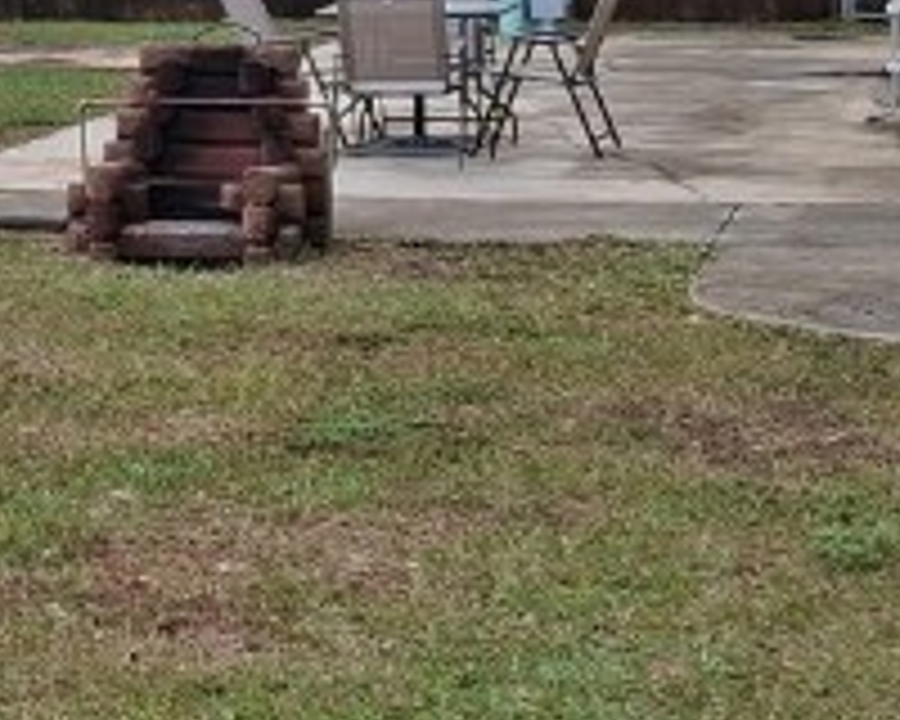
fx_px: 3463
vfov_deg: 11.7
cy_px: -99
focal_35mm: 130
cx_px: -288
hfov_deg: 14.2
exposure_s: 1/552
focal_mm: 3.98
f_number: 1.8
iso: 25
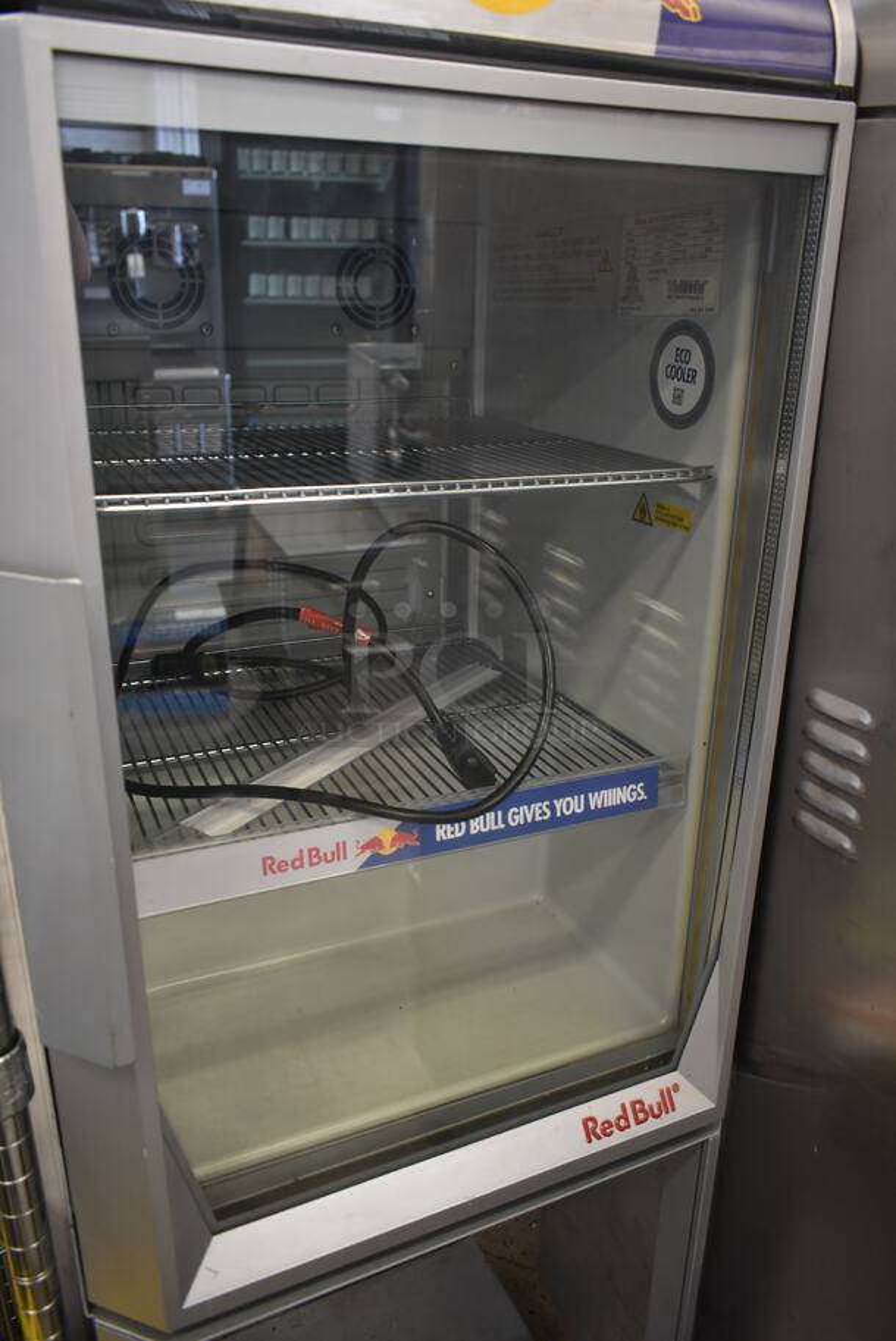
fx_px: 1006
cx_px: 448
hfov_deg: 48.0
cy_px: 670
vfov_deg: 67.3
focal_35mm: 27
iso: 450
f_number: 3.5
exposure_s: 1/30
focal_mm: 18
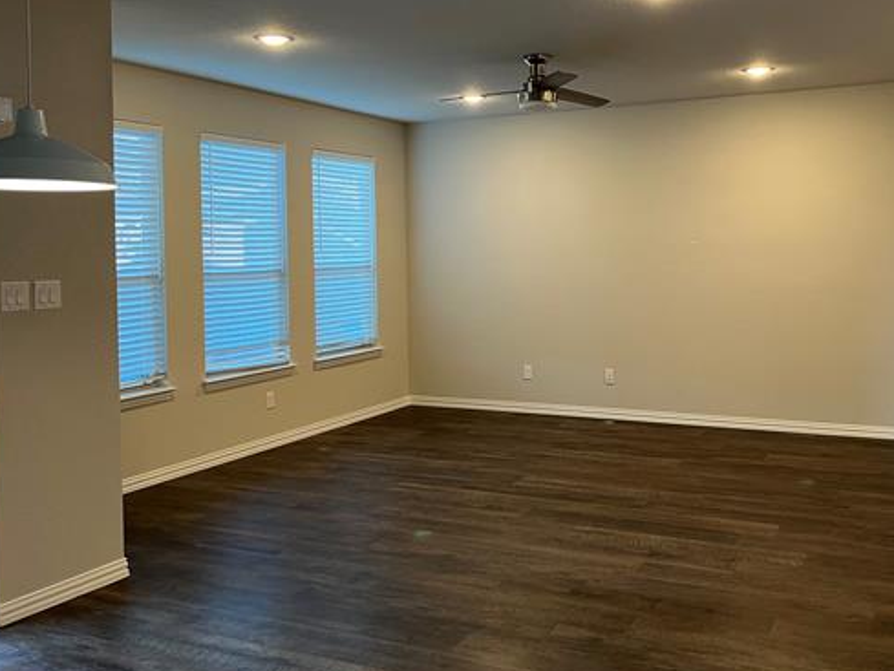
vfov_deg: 41.6
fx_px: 878
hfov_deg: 53.6
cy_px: 258
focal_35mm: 34
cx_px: 530
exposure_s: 1/60
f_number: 1.6
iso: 125
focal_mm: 5.1
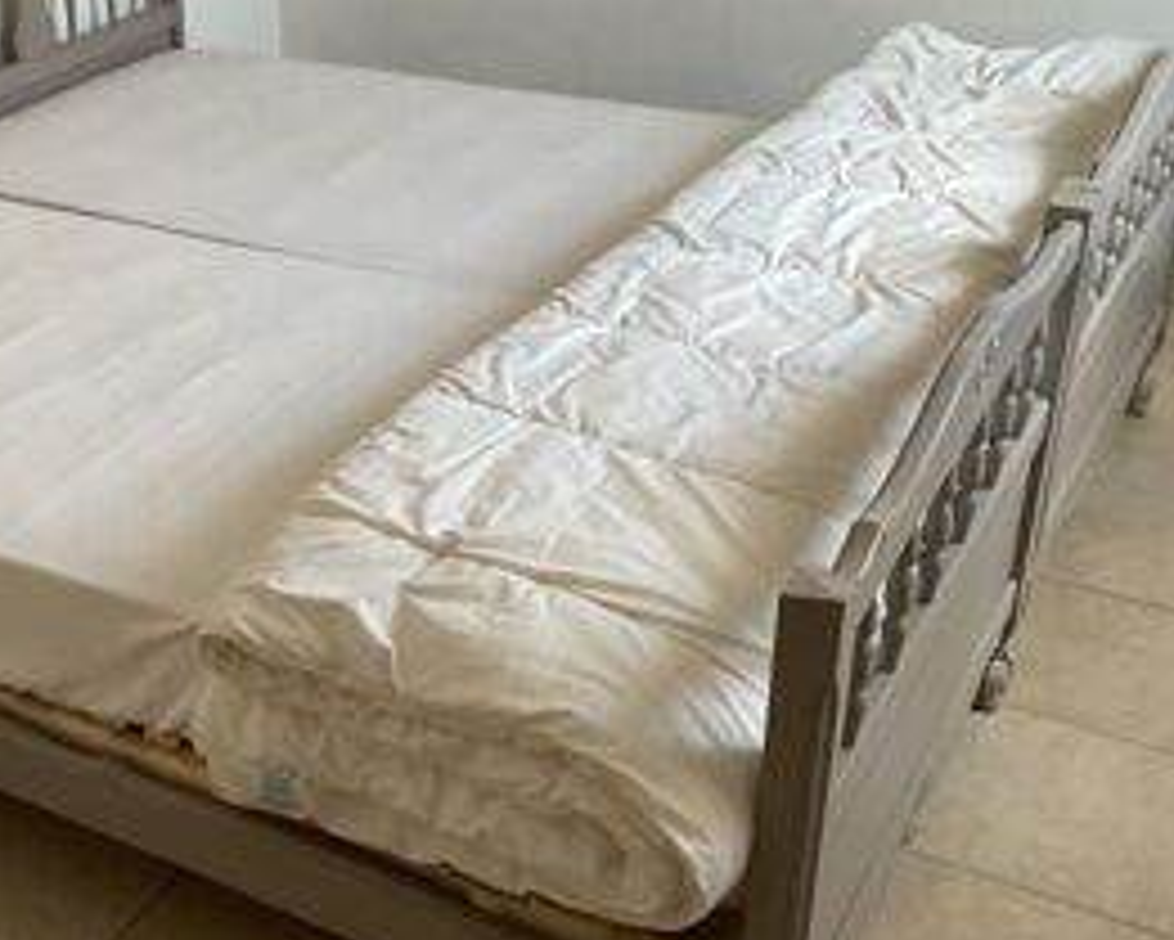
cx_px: 247
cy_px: 436
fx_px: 1807
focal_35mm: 52
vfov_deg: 29.1
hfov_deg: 34.9
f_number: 1.8
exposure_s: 1/60
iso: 125
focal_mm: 3
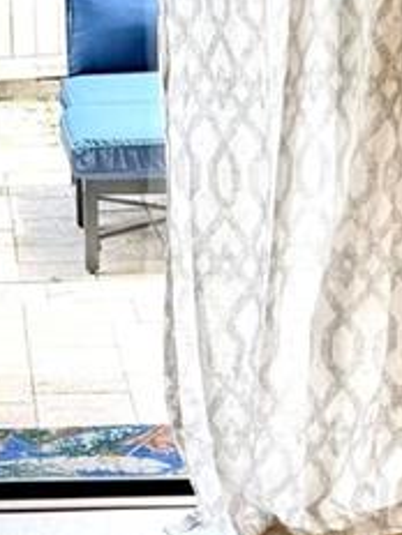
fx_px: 1920
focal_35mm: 124
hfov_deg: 11.4
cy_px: 182
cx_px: -217
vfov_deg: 15.9
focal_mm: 6.76
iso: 80
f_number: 1.78
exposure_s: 1/1151
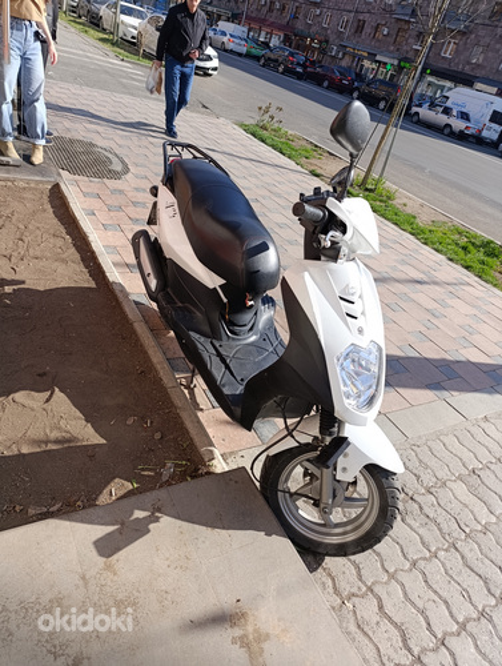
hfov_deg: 59.0
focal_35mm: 23
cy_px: 333
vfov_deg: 73.8
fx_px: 443
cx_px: 251
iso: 50
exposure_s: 1/362
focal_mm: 6.14
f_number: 1.6
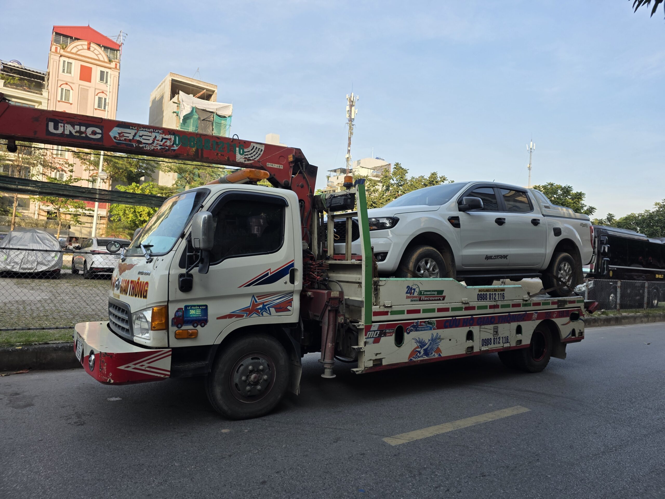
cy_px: 250
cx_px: 332
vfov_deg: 58.9
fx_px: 442
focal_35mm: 23
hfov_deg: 73.9
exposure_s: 1/1614
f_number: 1.7
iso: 80
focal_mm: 6.3
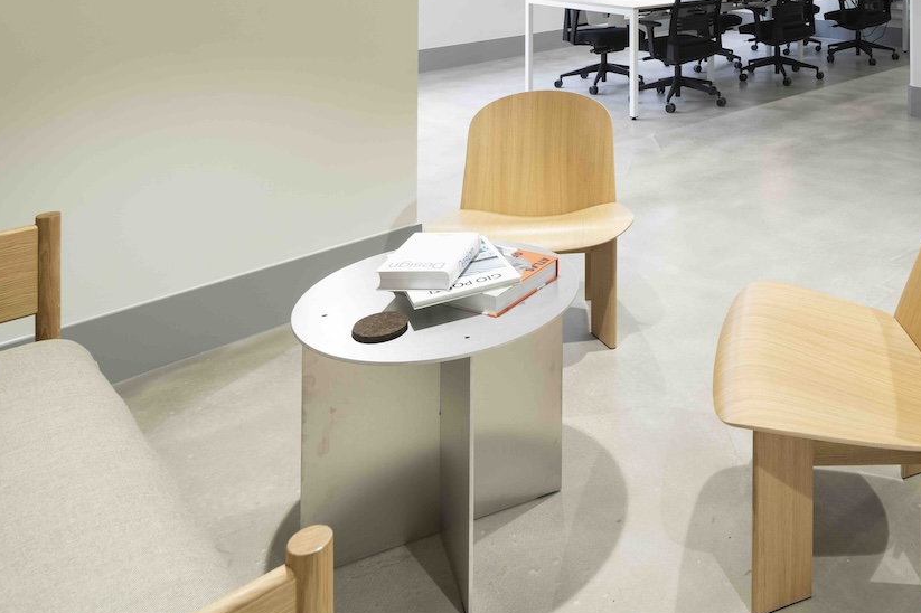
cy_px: 96
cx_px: 720
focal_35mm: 31
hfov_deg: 56.5
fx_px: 793
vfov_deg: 40.0
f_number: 8
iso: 100
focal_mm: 17
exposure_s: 1/3
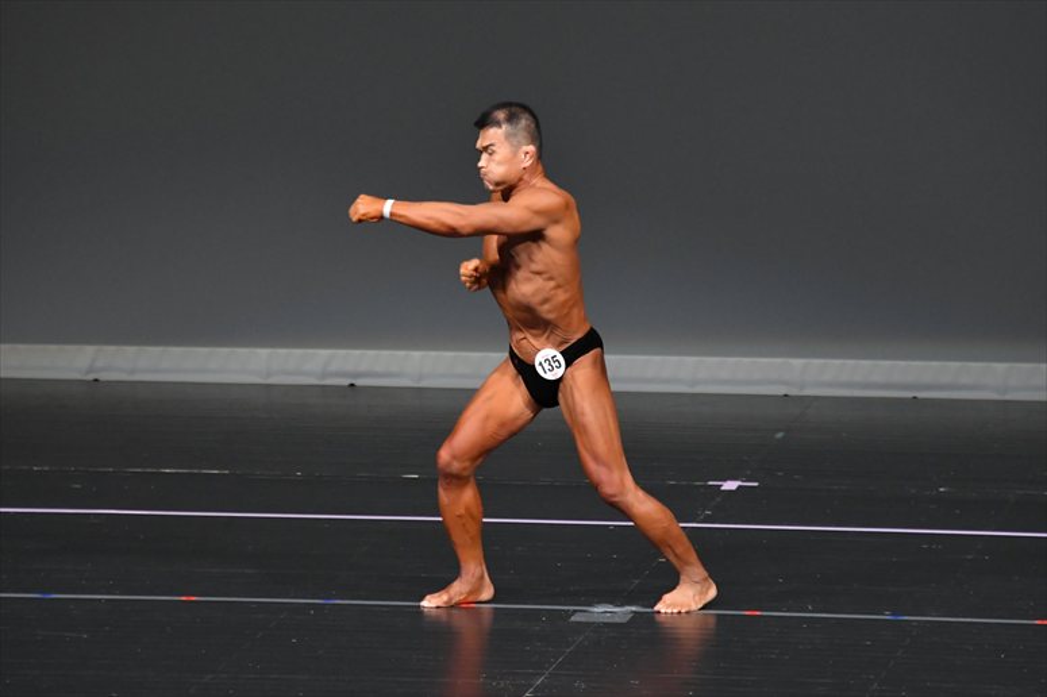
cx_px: 524
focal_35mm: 315
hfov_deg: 6.5
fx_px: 9157
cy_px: 348
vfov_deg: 4.4
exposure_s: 1/400
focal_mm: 210
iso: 4000
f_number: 5.6
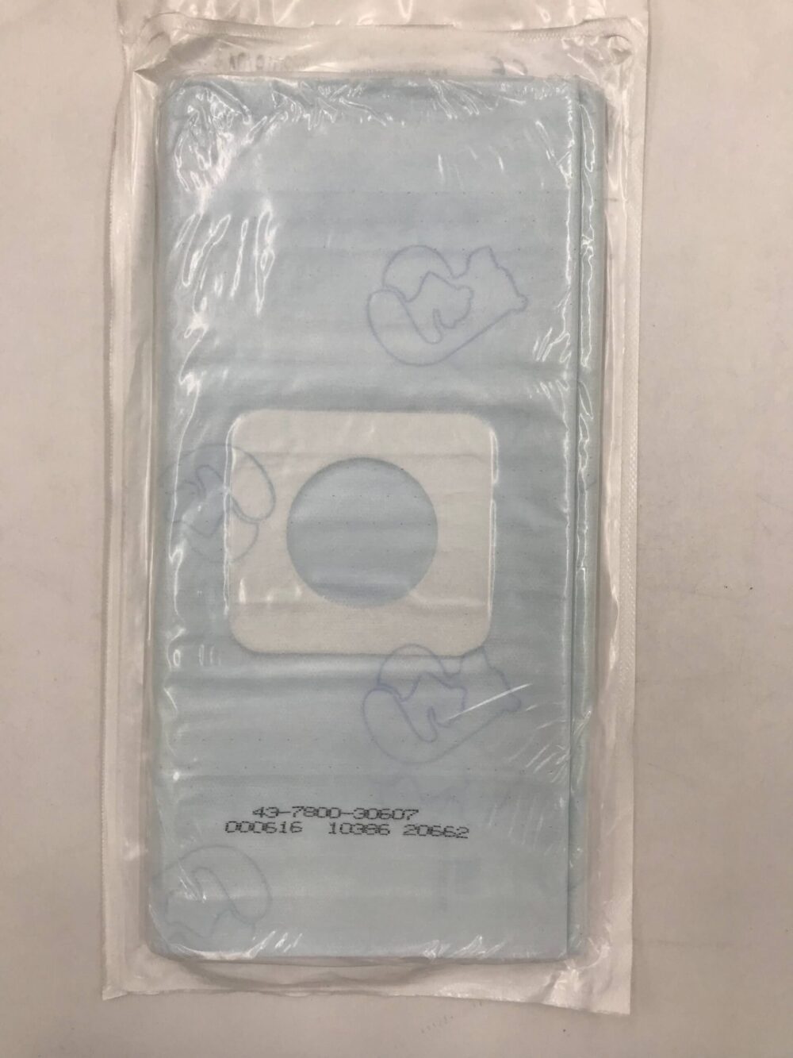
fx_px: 855
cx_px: 396
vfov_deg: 63.4
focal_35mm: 28
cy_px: 529
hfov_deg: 49.8
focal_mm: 3.99
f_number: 1.8
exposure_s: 1/60
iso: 25
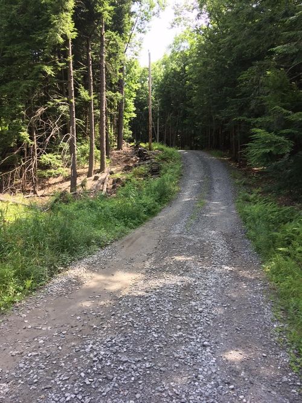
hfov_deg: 48.2
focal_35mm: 29
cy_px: 202
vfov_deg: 61.7
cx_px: 151
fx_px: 337
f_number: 2.2
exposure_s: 1/120
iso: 25
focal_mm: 4.15
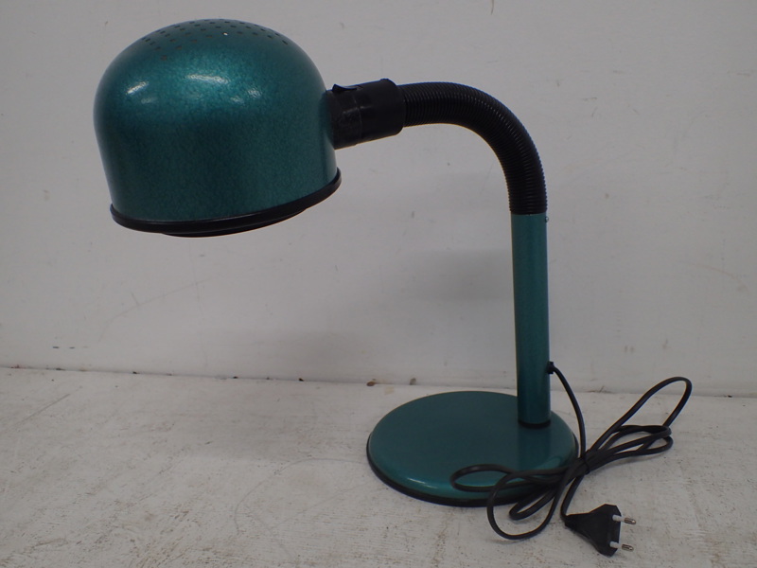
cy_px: 284
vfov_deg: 46.8
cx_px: 378
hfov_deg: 60.0
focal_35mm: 30
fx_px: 656
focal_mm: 5.5
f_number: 2.3
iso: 200
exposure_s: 1/125
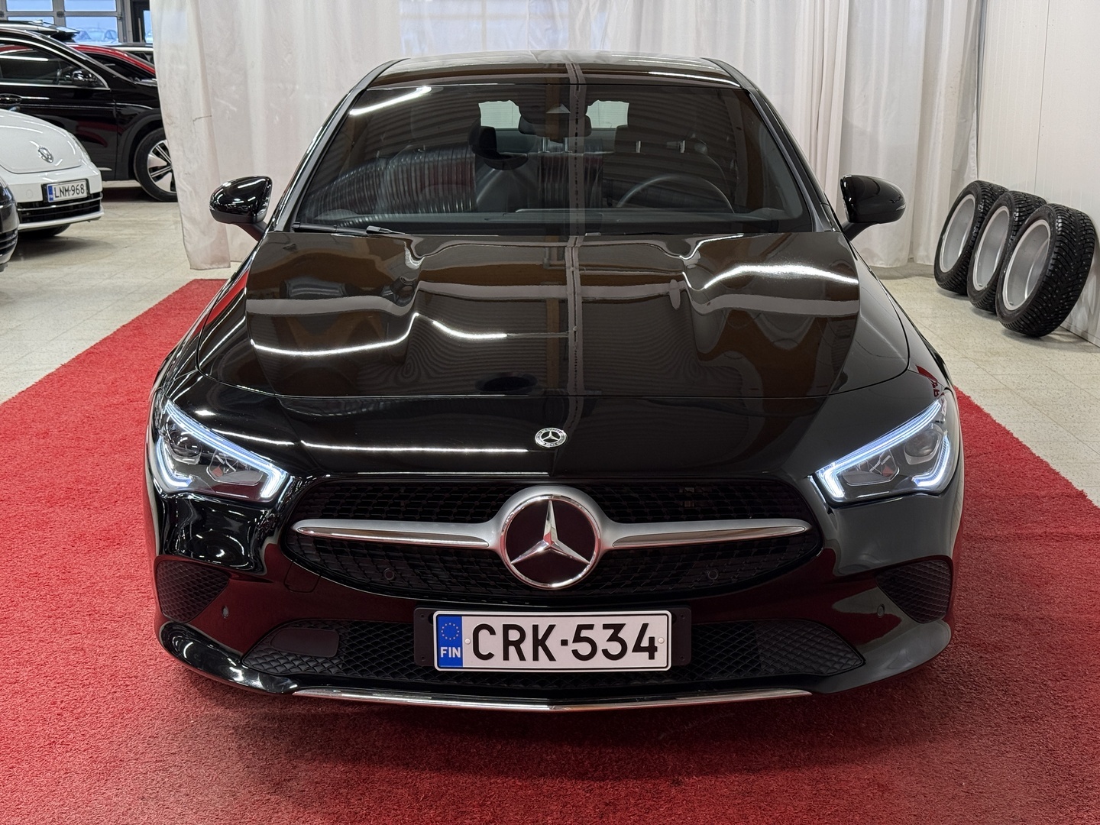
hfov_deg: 39.7
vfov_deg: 30.3
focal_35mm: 48
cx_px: 550
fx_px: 1525
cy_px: 412
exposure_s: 1/55
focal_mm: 6.76
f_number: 1.78
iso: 125
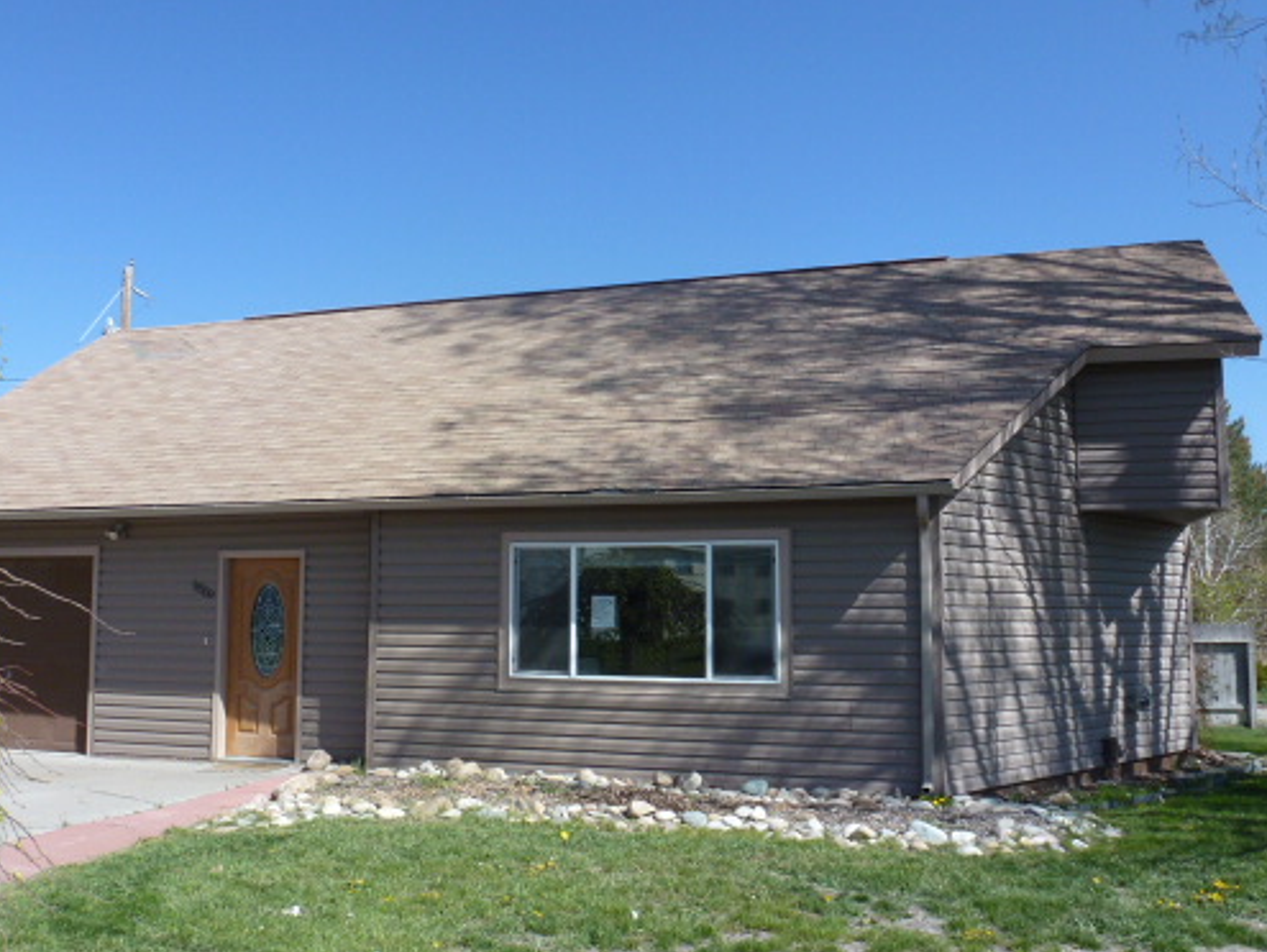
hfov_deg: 58.3
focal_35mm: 31
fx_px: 1135
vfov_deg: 45.5
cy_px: 504
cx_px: 586
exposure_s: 1/640
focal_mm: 4.3
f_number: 4
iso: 100
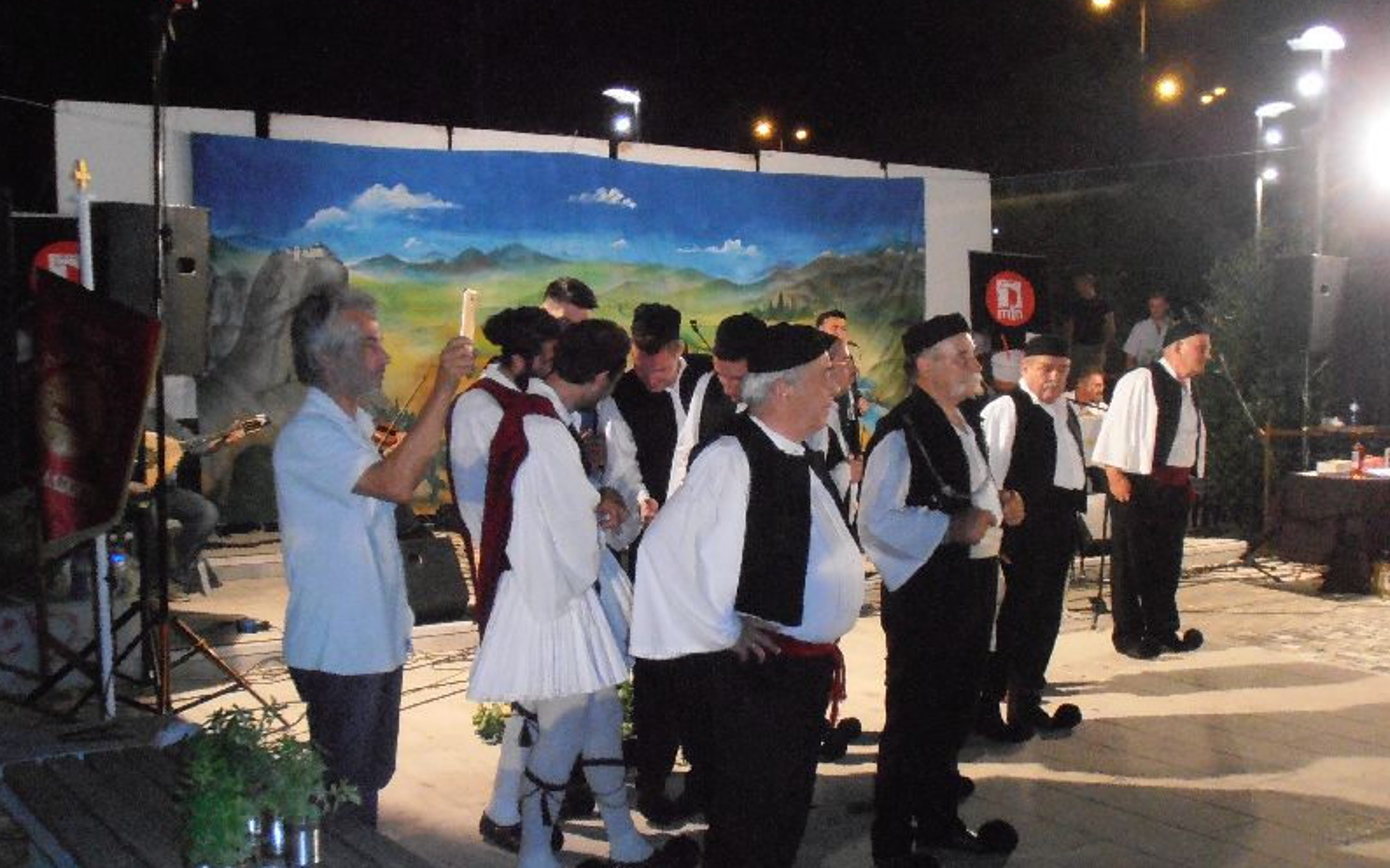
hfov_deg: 42.7
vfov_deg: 27.4
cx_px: 693
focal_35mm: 47
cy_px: 500
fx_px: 1780
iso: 640
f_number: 4.2
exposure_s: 1/40
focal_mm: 7.87
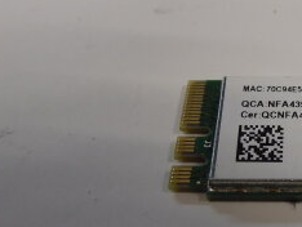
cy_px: 116
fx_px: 559
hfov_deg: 28.7
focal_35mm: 64
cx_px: 288
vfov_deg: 23.0
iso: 160
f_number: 3.3
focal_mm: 4.3
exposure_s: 1/60
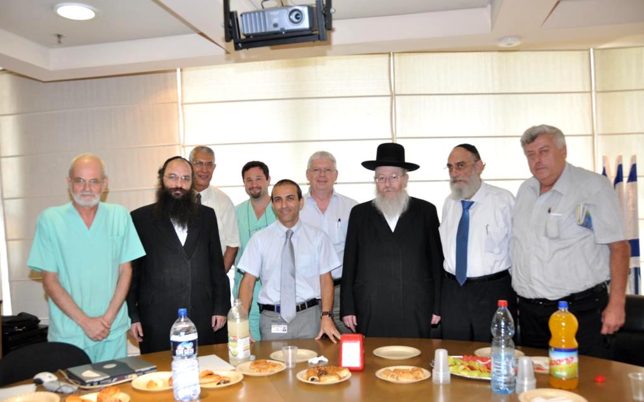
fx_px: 544
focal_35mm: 31
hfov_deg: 61.2
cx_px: 320
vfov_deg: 40.6
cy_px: 206
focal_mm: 20
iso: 500
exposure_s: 1/60
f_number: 4
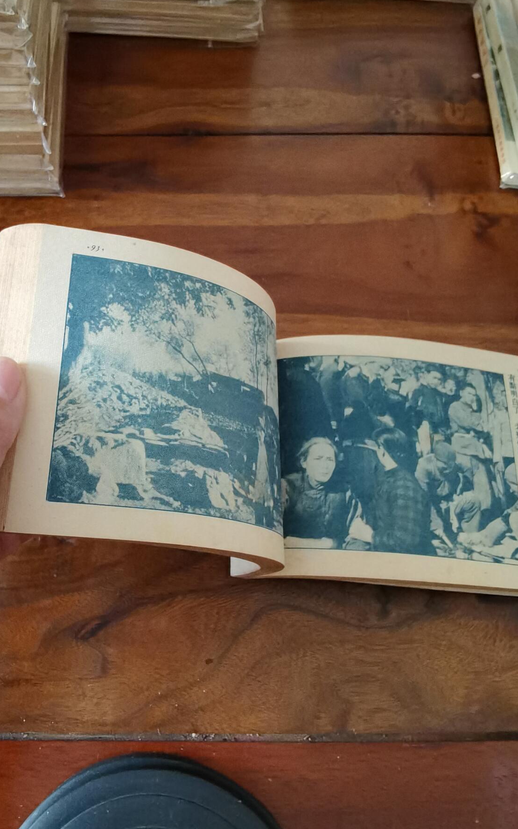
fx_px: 655
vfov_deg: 64.6
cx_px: 297
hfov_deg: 43.0
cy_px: 414
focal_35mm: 29
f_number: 2.2
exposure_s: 1/20
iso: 500
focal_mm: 2.26
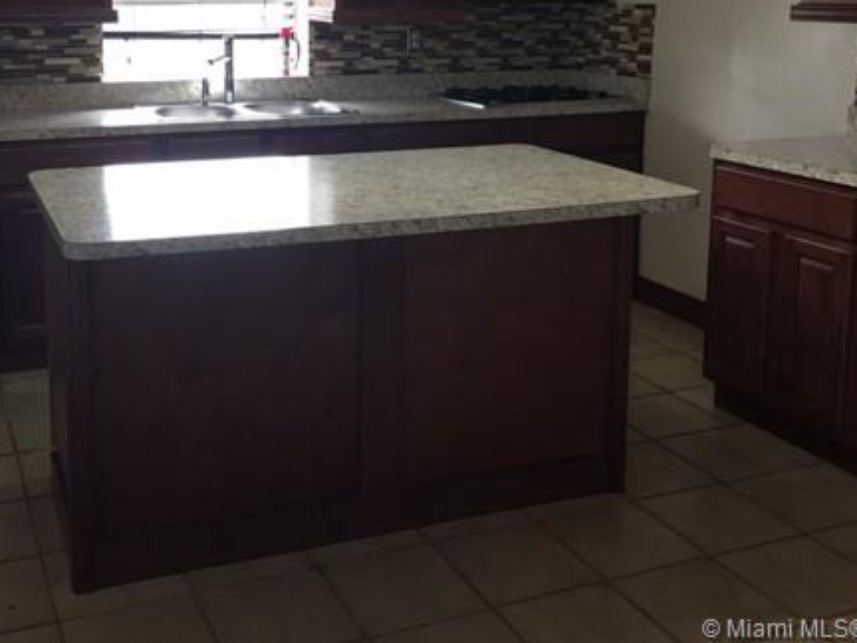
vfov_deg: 33.0
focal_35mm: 43
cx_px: 337
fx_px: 1065
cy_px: 171
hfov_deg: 43.6
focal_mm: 4.15
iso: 50
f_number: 2.2
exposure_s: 1/15
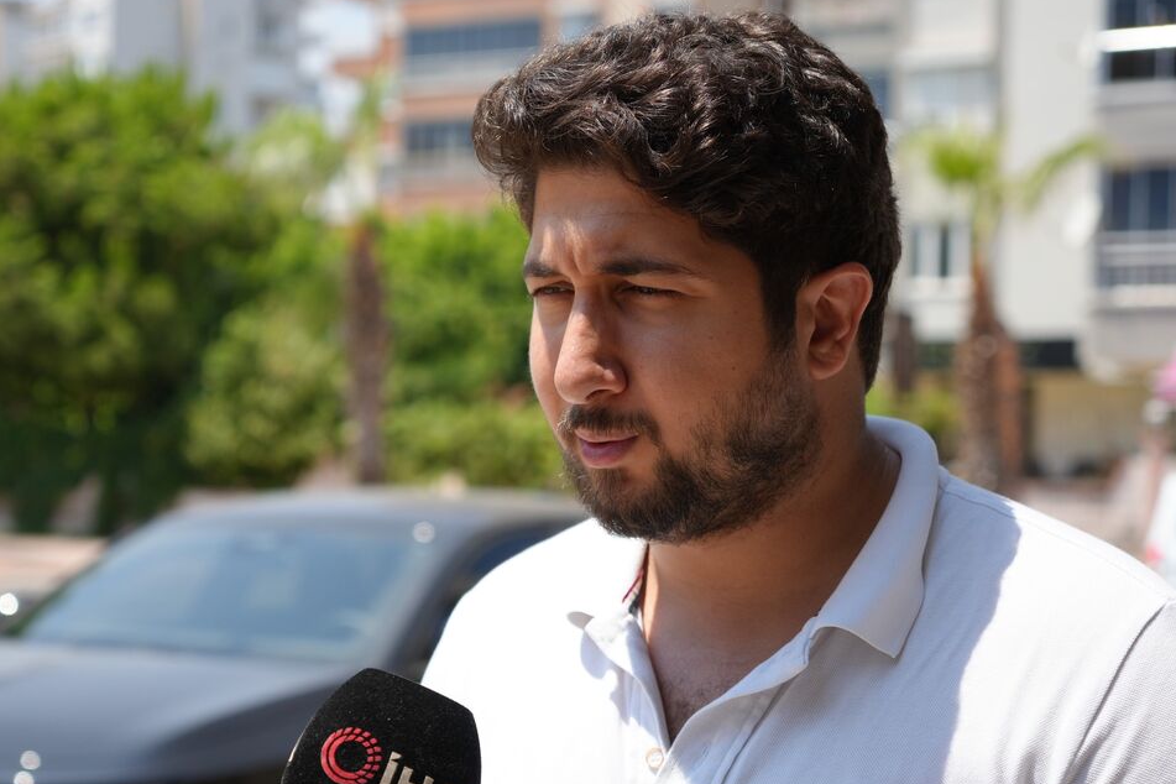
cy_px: 473
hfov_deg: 27.3
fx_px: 2417
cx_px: 493
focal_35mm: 74
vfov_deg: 18.4
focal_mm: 55
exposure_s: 1/640
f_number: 4.5
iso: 100
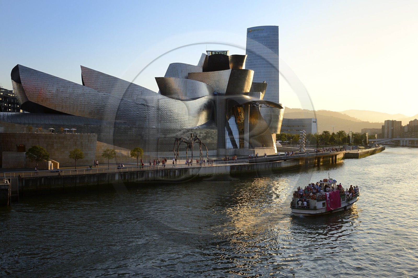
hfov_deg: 58.8
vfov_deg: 41.0
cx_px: 209
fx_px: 371
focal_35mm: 32
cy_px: 139
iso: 200
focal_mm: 32
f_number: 9
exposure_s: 1/200
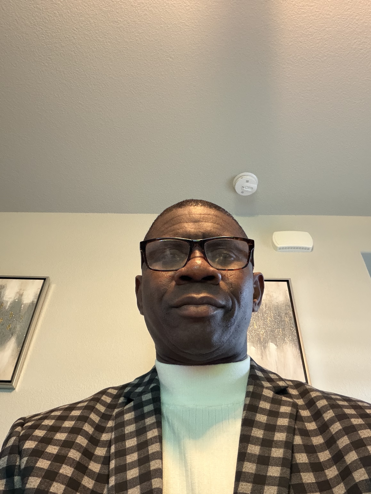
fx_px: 429
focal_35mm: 30
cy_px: 247
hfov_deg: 46.8
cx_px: 186
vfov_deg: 60.0
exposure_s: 1/17
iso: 640
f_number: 1.9
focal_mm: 2.71
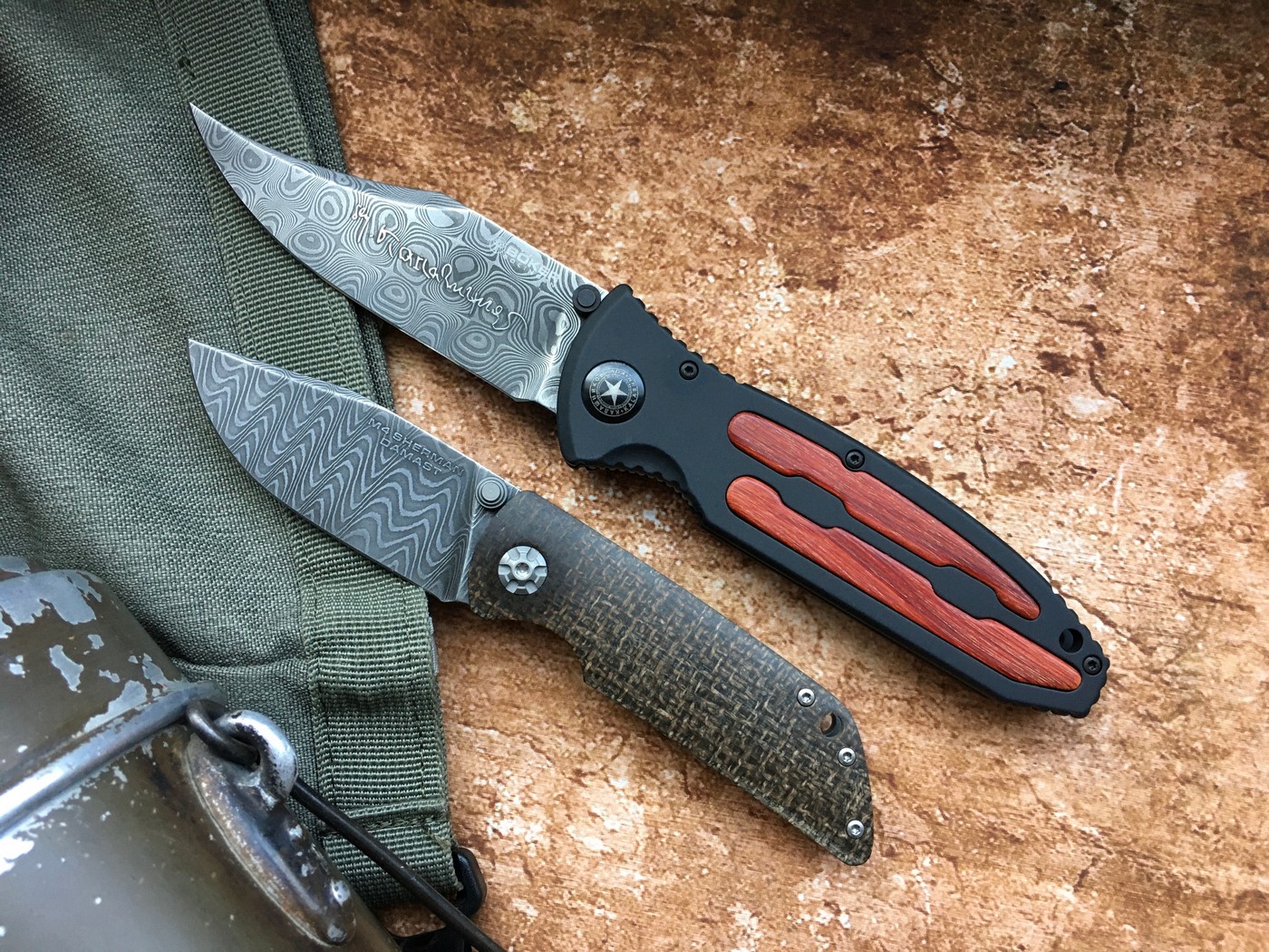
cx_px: 634
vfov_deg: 48.2
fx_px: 1063
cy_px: 476
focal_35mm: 29
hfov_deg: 61.7
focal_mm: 4.15
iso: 64
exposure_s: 1/33
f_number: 2.2
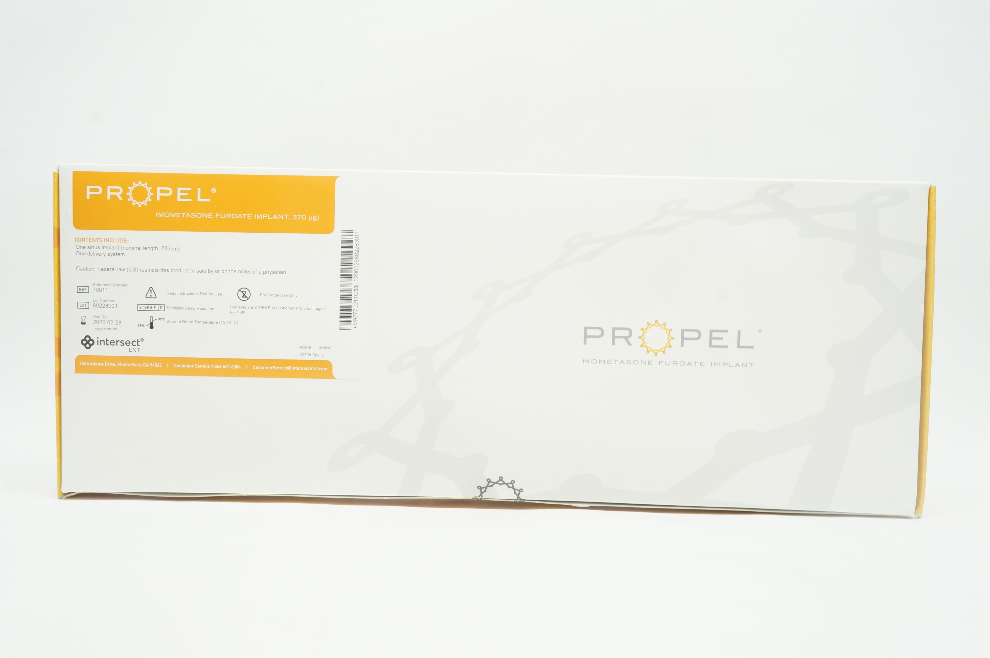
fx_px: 1113
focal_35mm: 40
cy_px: 329
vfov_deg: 32.9
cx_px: 495
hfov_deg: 48.0
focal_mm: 27
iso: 400
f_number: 13
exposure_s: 1/10
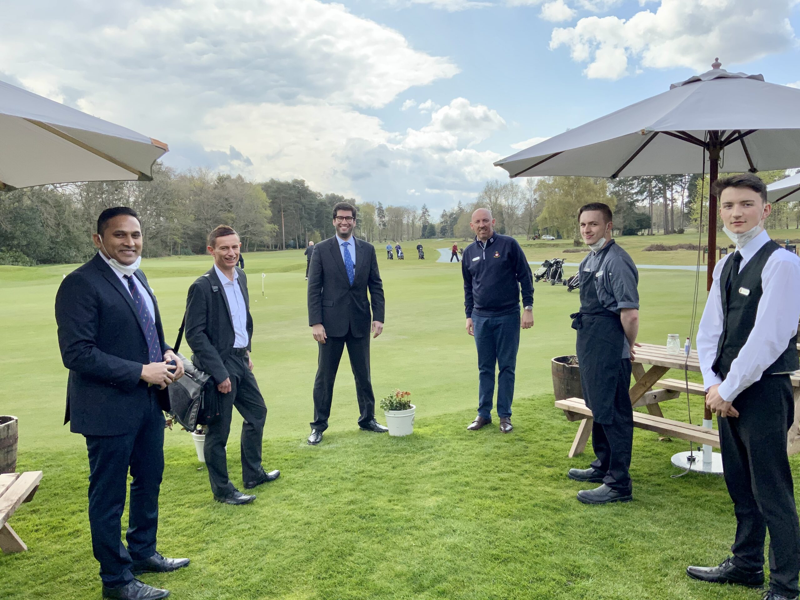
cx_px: 400
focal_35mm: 29
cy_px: 300
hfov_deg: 61.7
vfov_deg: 48.2
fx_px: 670
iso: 16
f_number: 1.8
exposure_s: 1/962
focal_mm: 3
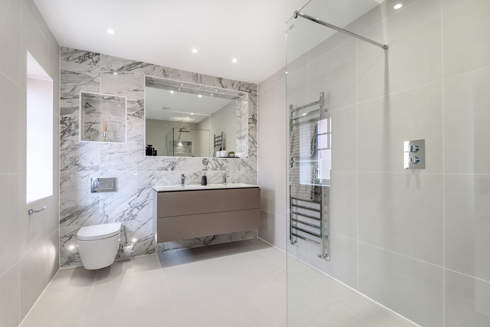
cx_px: 245
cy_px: 164
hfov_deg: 96.7
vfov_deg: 73.8
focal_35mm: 16
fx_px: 218
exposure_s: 1/60
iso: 250
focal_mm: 16
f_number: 5.6
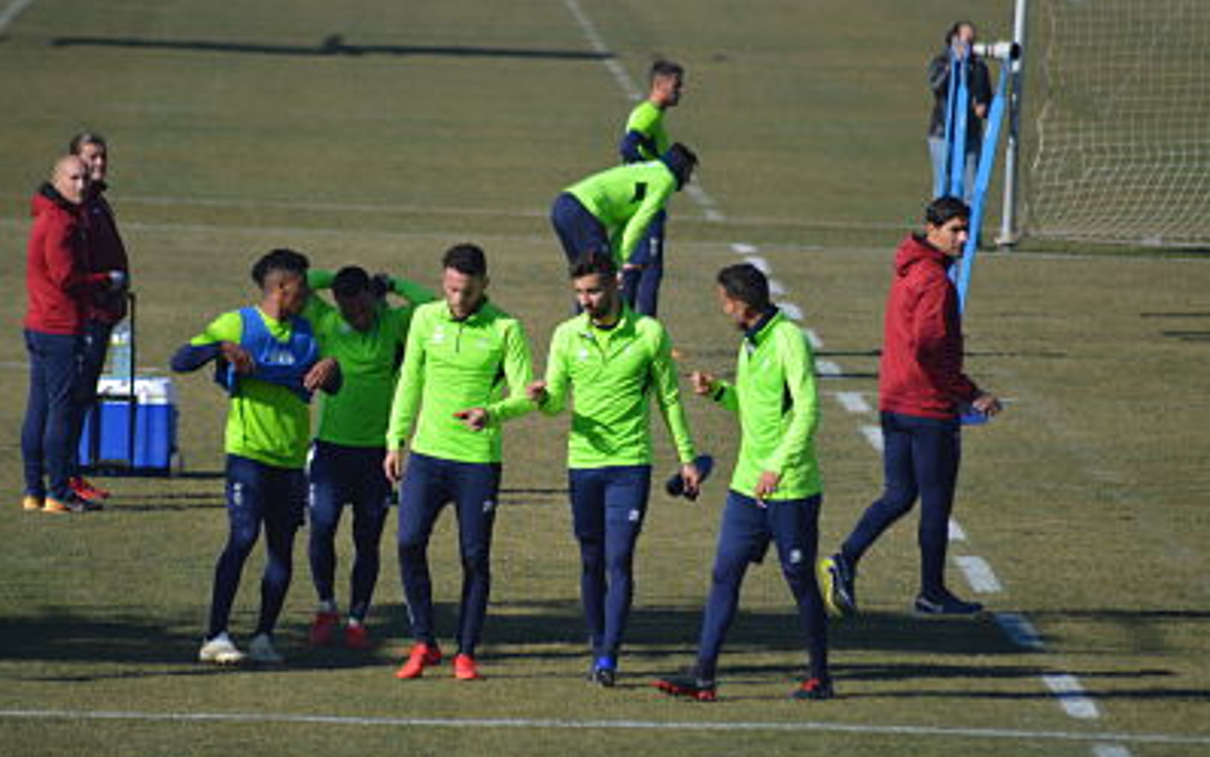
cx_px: 605
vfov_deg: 2.9
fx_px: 15206
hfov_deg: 4.6
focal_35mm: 461
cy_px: 401
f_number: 5.6
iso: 360
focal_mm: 300
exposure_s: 1/2000
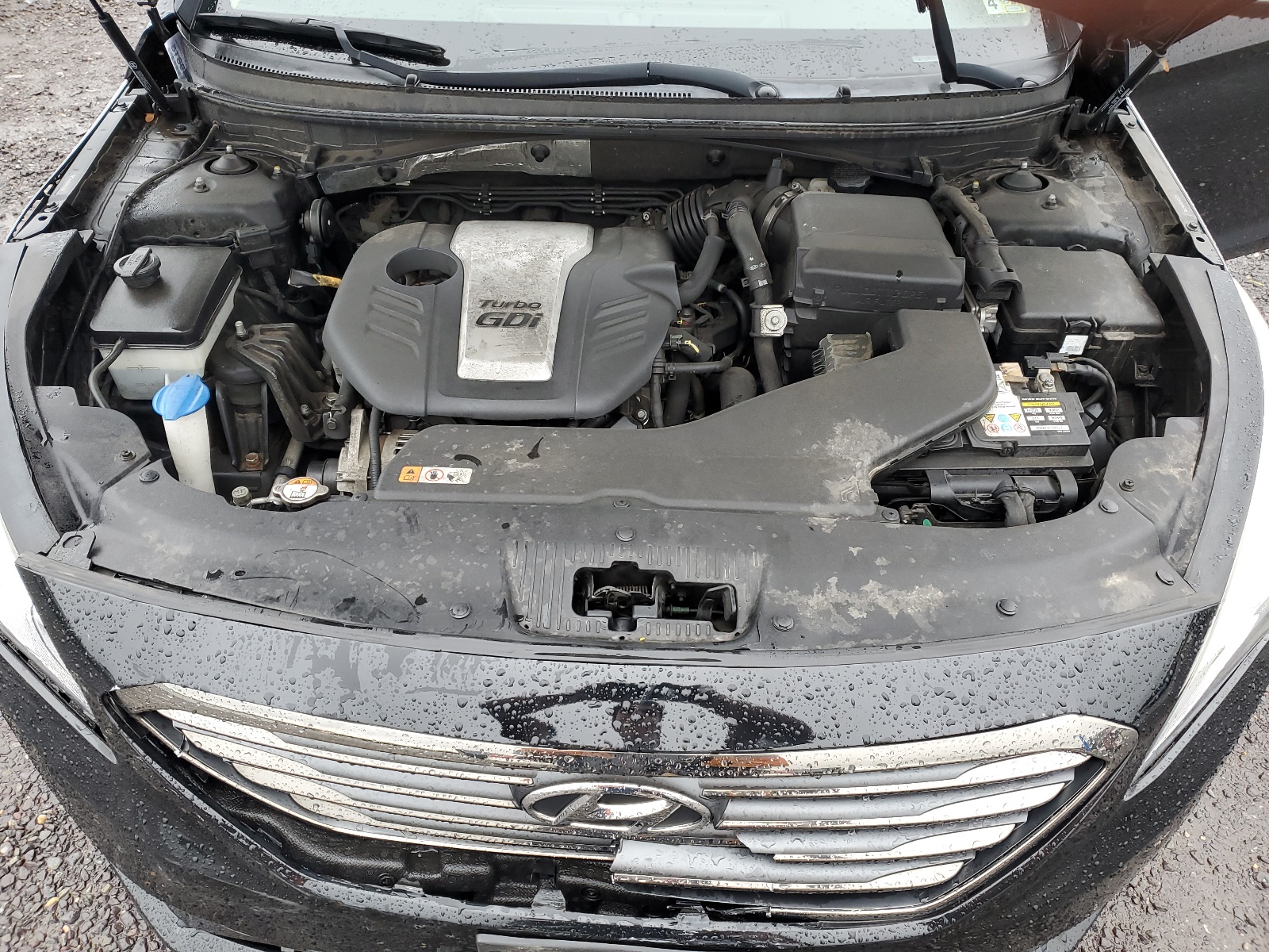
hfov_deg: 67.3
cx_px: 634
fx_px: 953
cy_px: 476
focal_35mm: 26
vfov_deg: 53.1
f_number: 1.5
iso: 61
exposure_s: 1/120
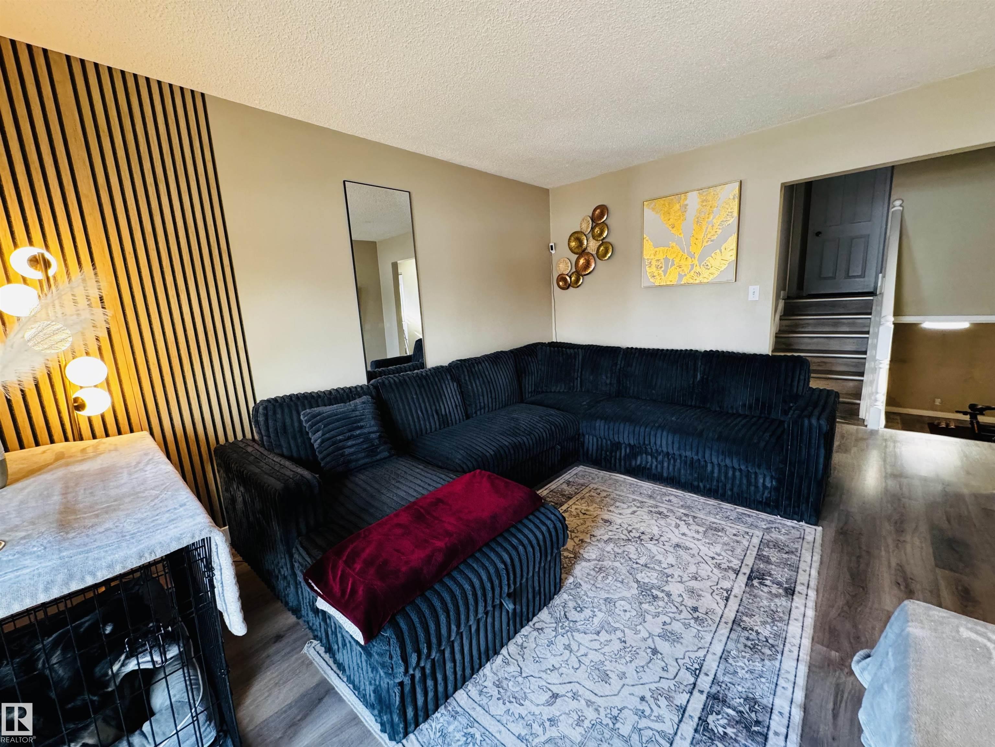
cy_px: 374
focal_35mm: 14
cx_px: 498
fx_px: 402
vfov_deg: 85.7
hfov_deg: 102.1
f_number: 2.2
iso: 320
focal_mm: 2.22
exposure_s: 1/60
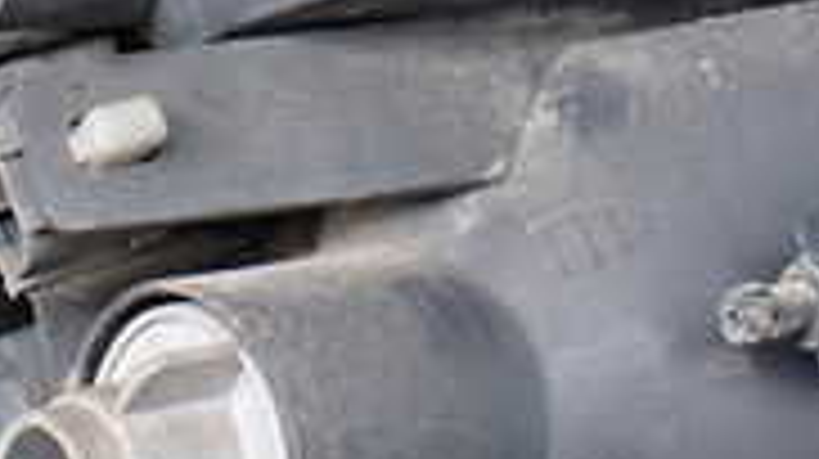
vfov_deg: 11.1
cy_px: -14
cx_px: 472
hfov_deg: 19.8
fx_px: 2343
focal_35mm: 108
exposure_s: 1/125
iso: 640
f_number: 2.3
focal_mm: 5.4
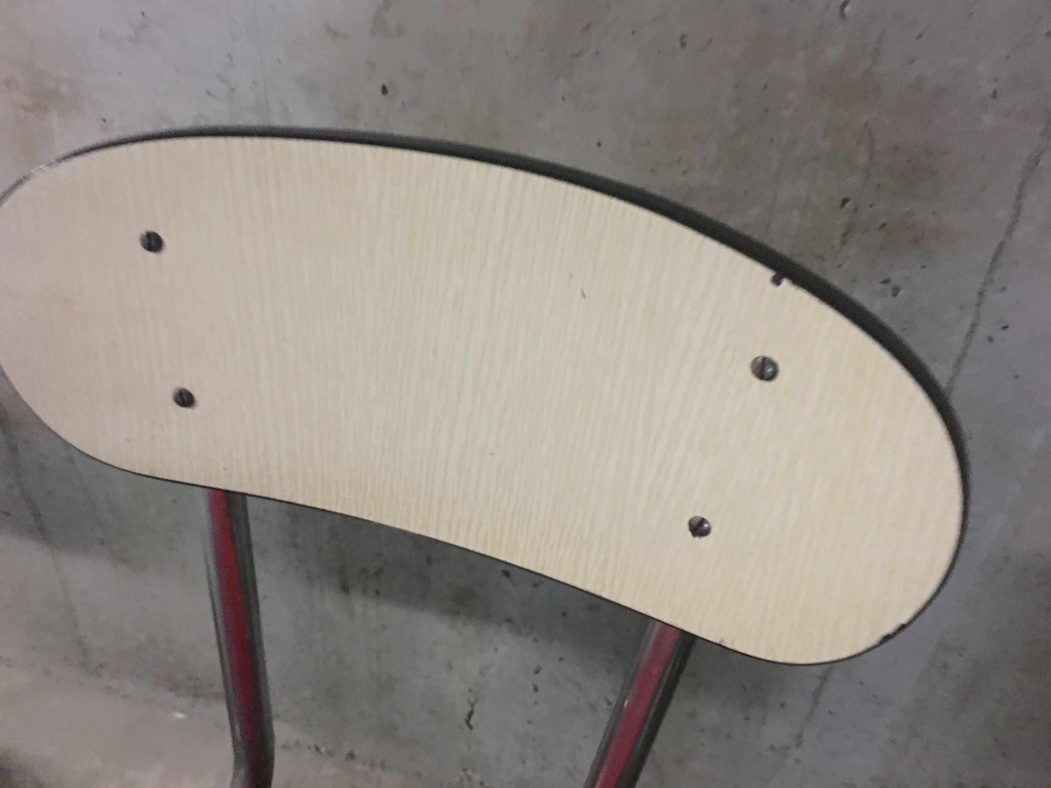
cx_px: 526
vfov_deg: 48.2
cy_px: 394
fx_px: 880
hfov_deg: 61.7
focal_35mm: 29
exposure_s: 1/4
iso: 125
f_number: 2.2
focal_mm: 4.15
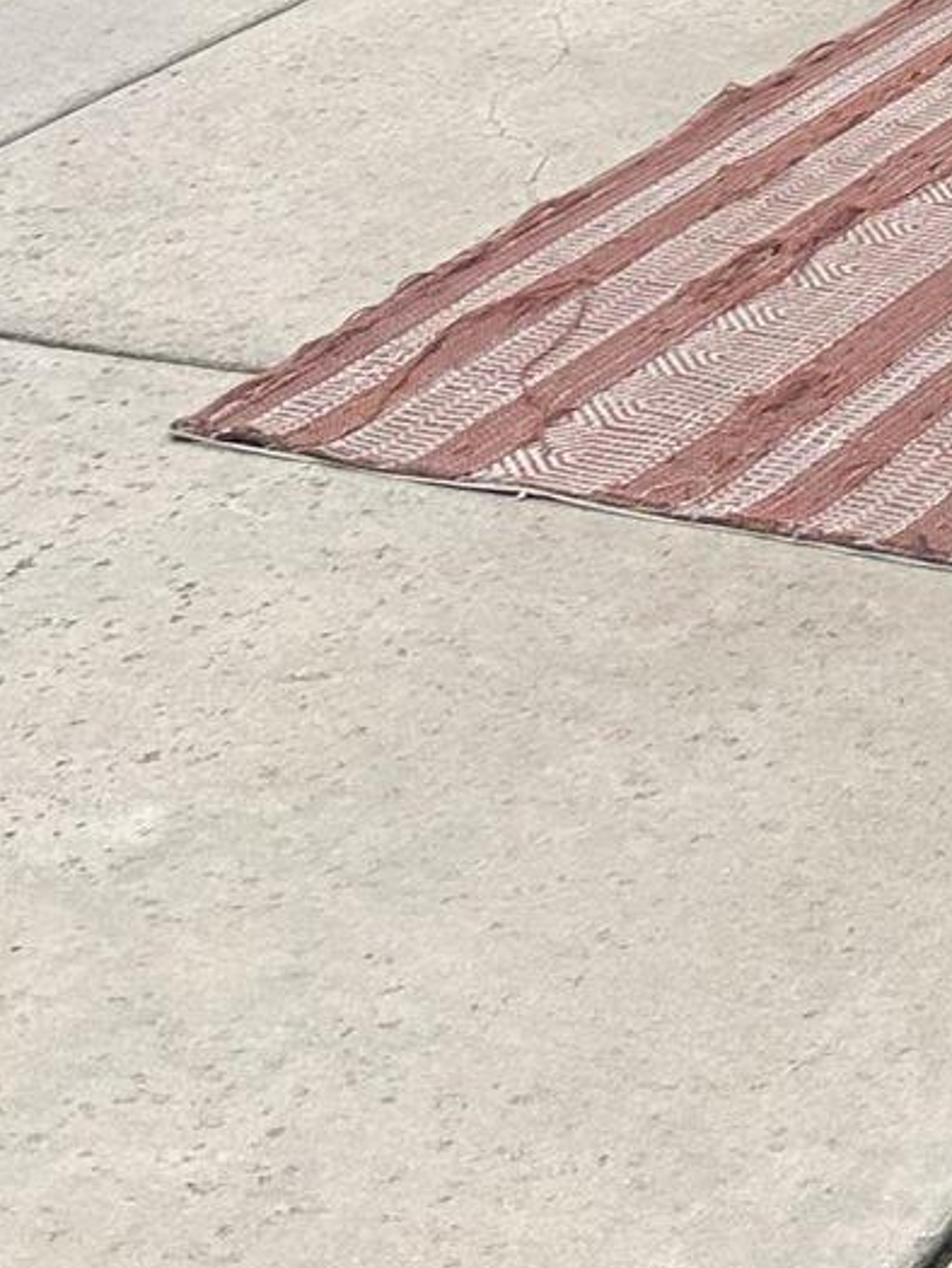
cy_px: -628
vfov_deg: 15.9
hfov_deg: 11.5
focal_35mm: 114
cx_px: 1986
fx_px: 4179
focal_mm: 5.7
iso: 50
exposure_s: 1/1112
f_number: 1.5
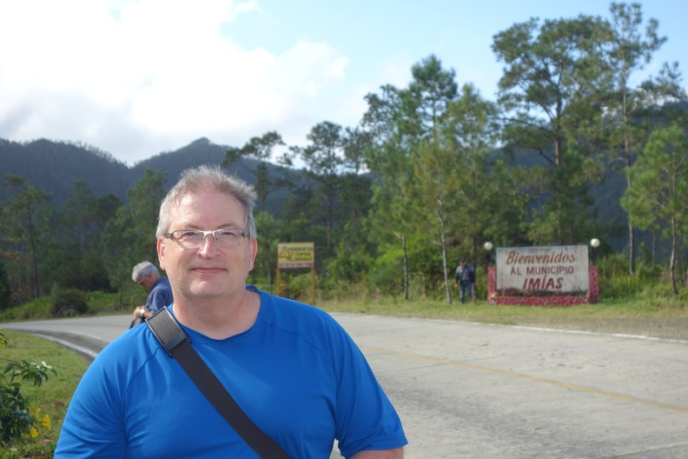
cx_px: 344
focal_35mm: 53
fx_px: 1013
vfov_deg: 25.5
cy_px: 230
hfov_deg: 37.5
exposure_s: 1/500
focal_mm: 19.53
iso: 125
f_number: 4
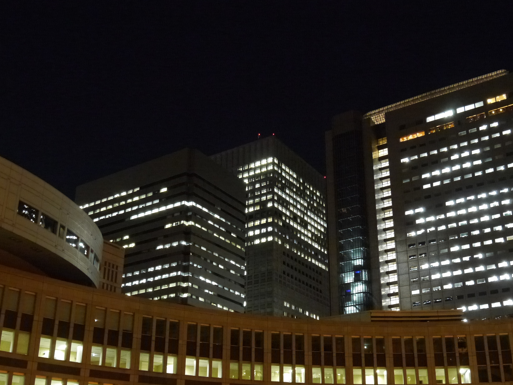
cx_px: 285
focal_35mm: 40
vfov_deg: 35.7
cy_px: 253
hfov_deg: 46.7
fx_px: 593
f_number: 5
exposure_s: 1/8
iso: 3200
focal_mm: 14
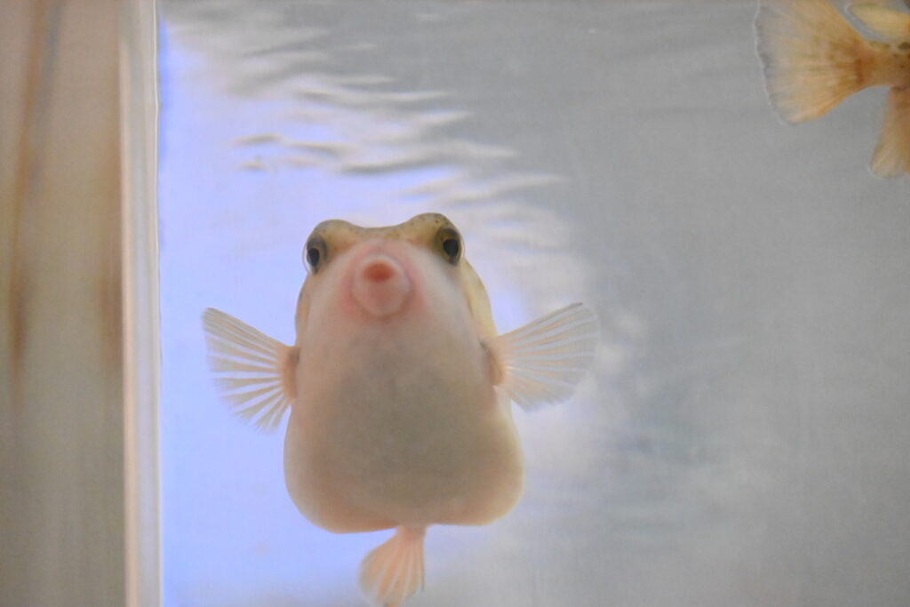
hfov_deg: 11.4
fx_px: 4550
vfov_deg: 7.6
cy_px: 304
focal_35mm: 180
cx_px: 455
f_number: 6.3
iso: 20000
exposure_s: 1/60
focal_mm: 180
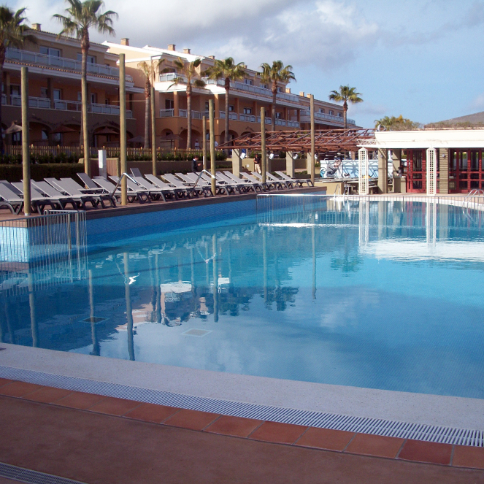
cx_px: 280
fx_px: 664
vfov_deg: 40.0
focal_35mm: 42
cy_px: 243
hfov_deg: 39.9
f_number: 5.6
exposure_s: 1/320
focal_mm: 6.3
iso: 80
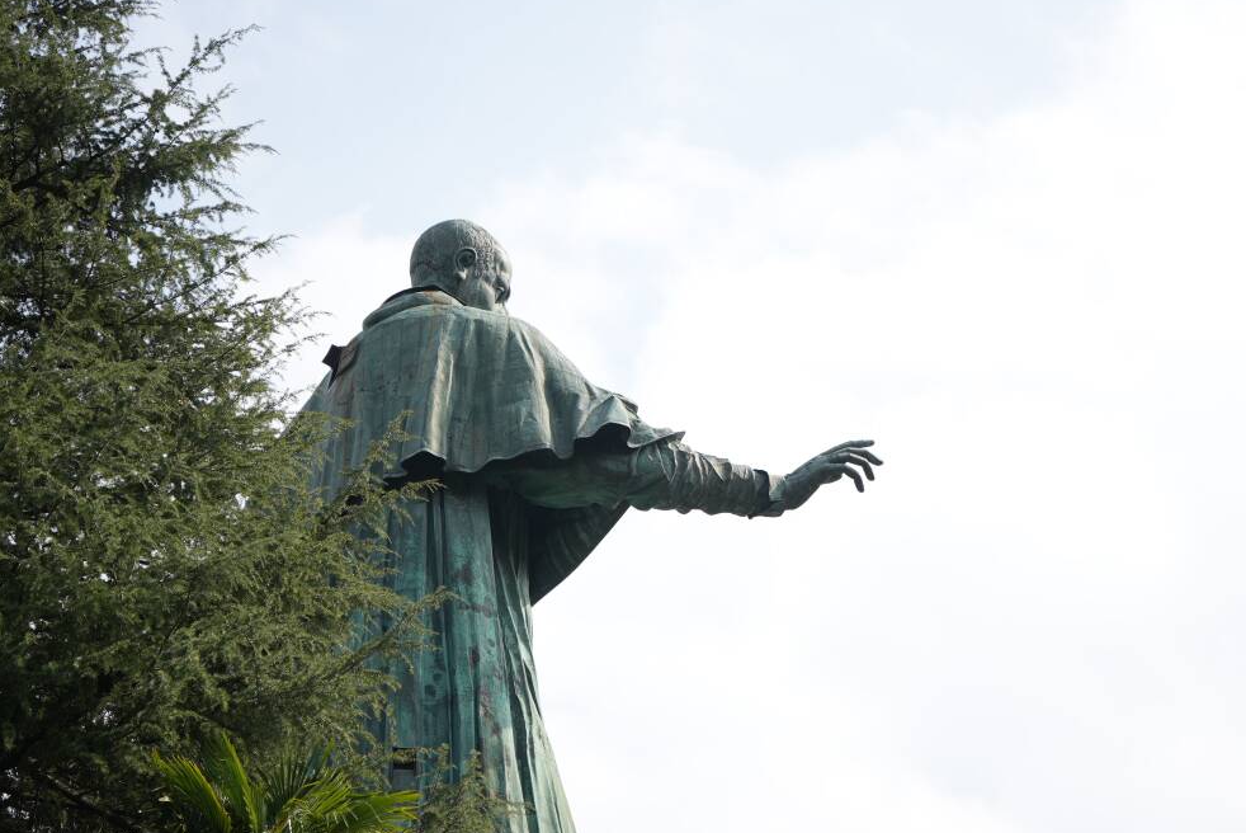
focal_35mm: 73
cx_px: 607
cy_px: 419
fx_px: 2528
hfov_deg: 27.7
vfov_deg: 18.7
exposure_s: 1/320
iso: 80
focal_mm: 70
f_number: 5.6
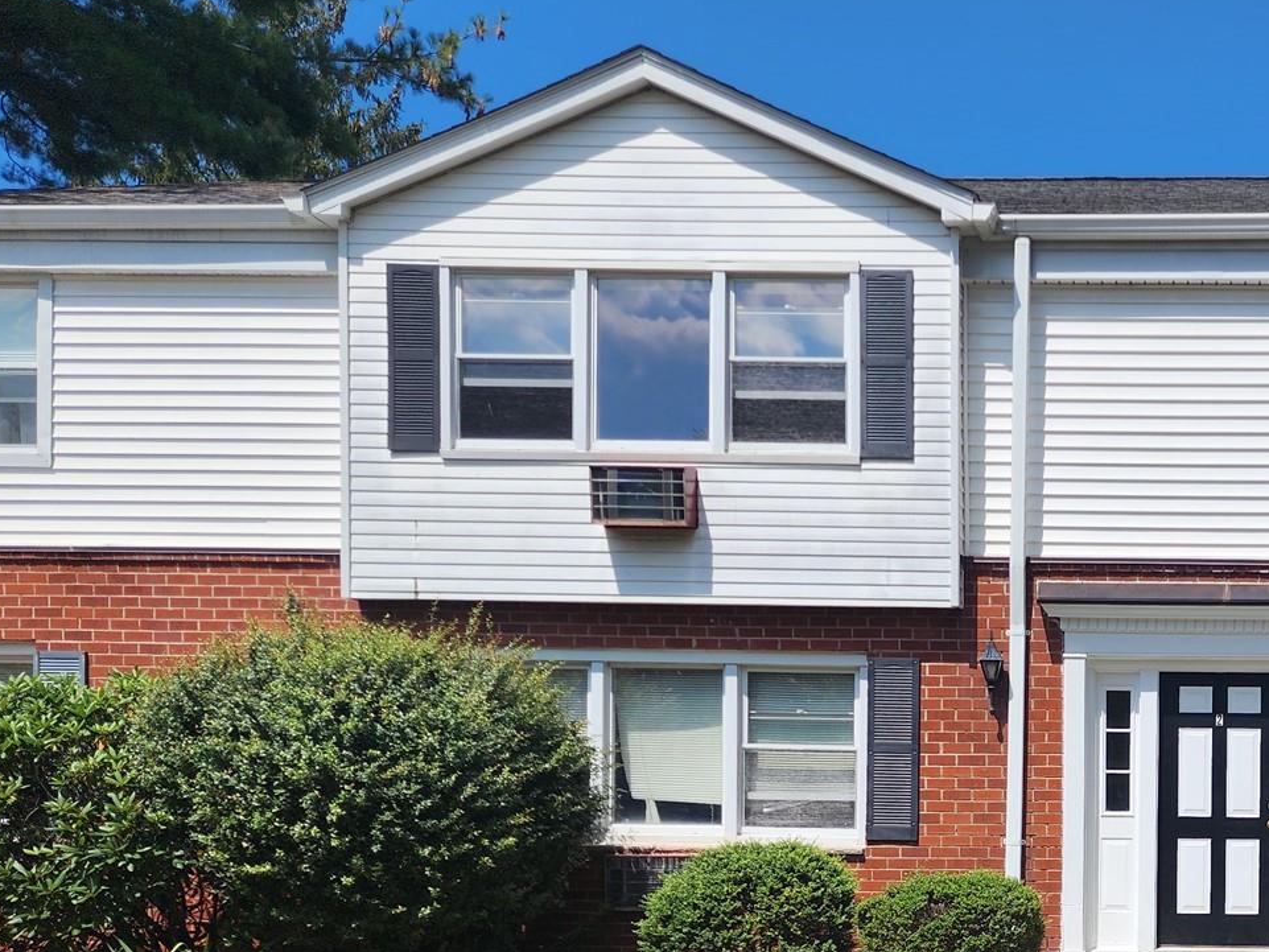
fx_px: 1797
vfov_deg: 28.6
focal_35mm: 49
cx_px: 1254
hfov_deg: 35.4
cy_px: 850
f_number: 1.8
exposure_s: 1/1584
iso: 12
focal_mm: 6.4
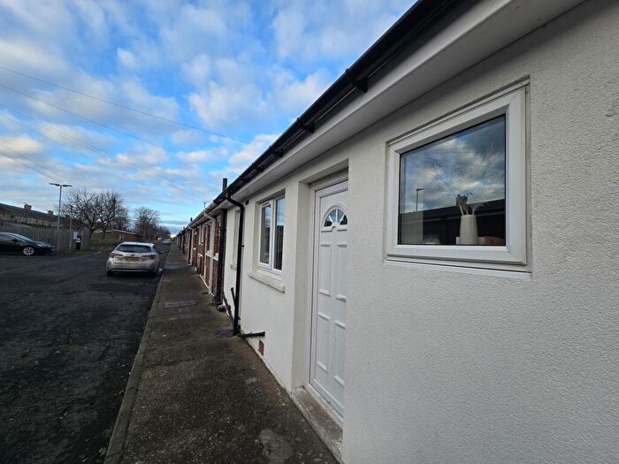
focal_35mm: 13
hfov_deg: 106.2
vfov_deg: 89.9
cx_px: 310
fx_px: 232
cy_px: 232
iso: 50
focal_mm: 2.2
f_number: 2.2
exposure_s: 1/515
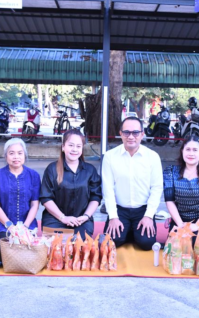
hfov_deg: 21.6
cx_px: 129
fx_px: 520
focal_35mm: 60
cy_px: 159
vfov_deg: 34.0
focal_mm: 26
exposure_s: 1/320
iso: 2500
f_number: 9
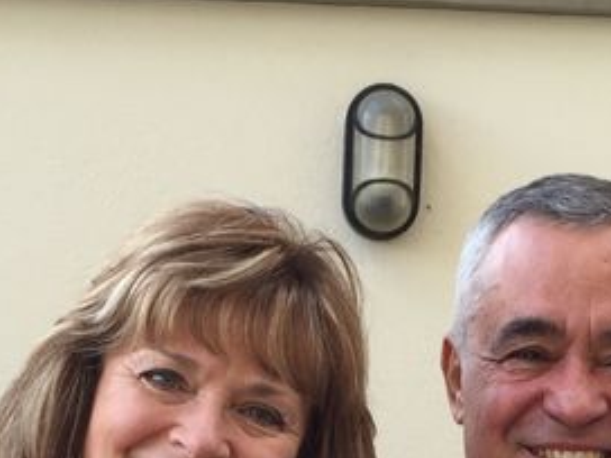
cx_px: 478
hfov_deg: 17.9
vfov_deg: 13.0
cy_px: 640
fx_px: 1924
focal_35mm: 109
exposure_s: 1/253
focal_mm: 4.15
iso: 32
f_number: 2.2
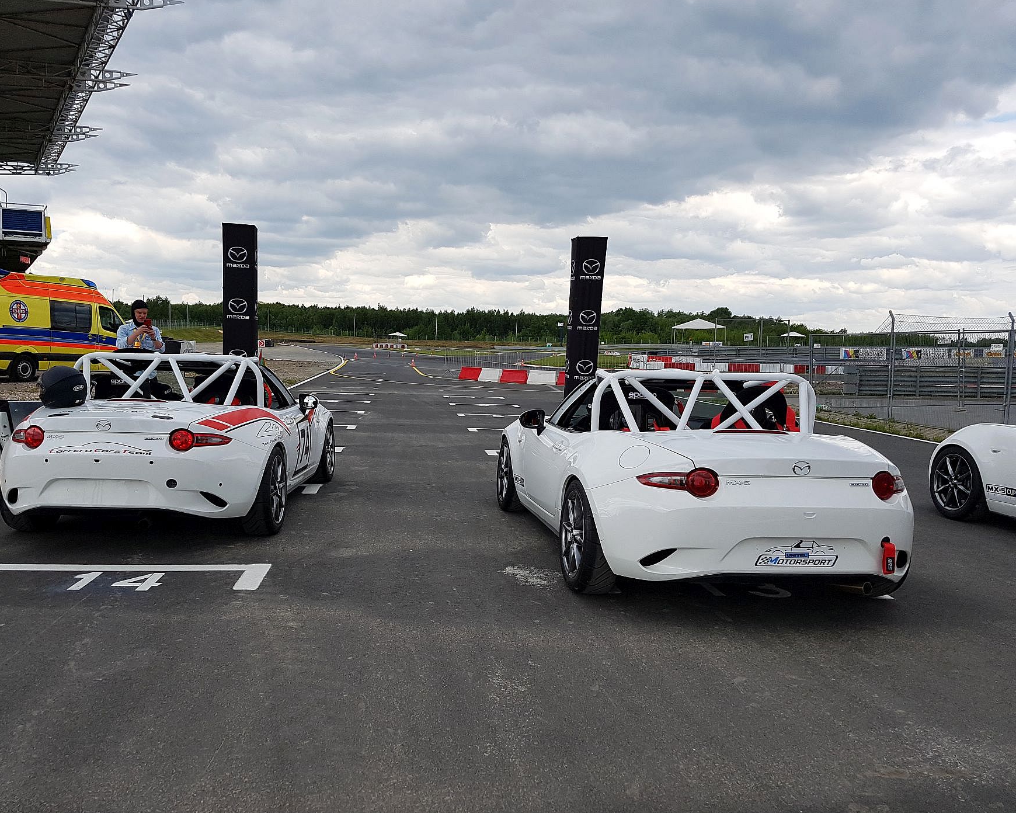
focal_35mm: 28
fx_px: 842
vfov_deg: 51.5
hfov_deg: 62.1
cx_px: 457
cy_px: 399
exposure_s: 1/1724
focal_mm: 4.2
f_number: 1.7
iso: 50
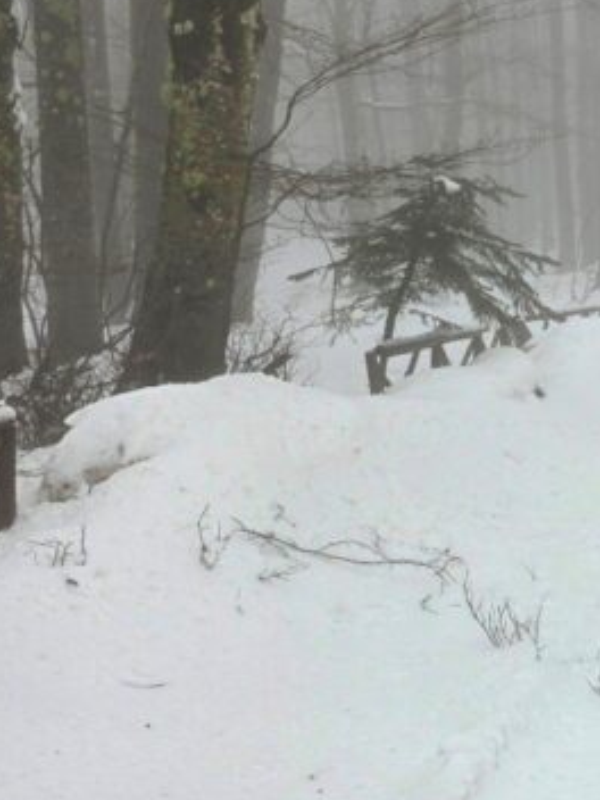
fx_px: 1548
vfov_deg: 29.0
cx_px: 861
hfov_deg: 19.5
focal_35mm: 67
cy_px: 384
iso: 25
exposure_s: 1/180
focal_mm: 6.3
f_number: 1.7
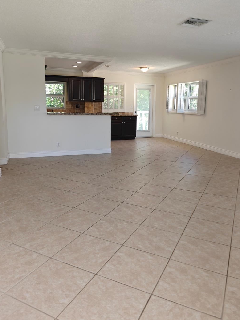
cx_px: 126
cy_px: 146
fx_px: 240
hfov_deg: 53.0
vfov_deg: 67.2
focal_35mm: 26
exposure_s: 1/120
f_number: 1.6
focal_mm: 6.06
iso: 80
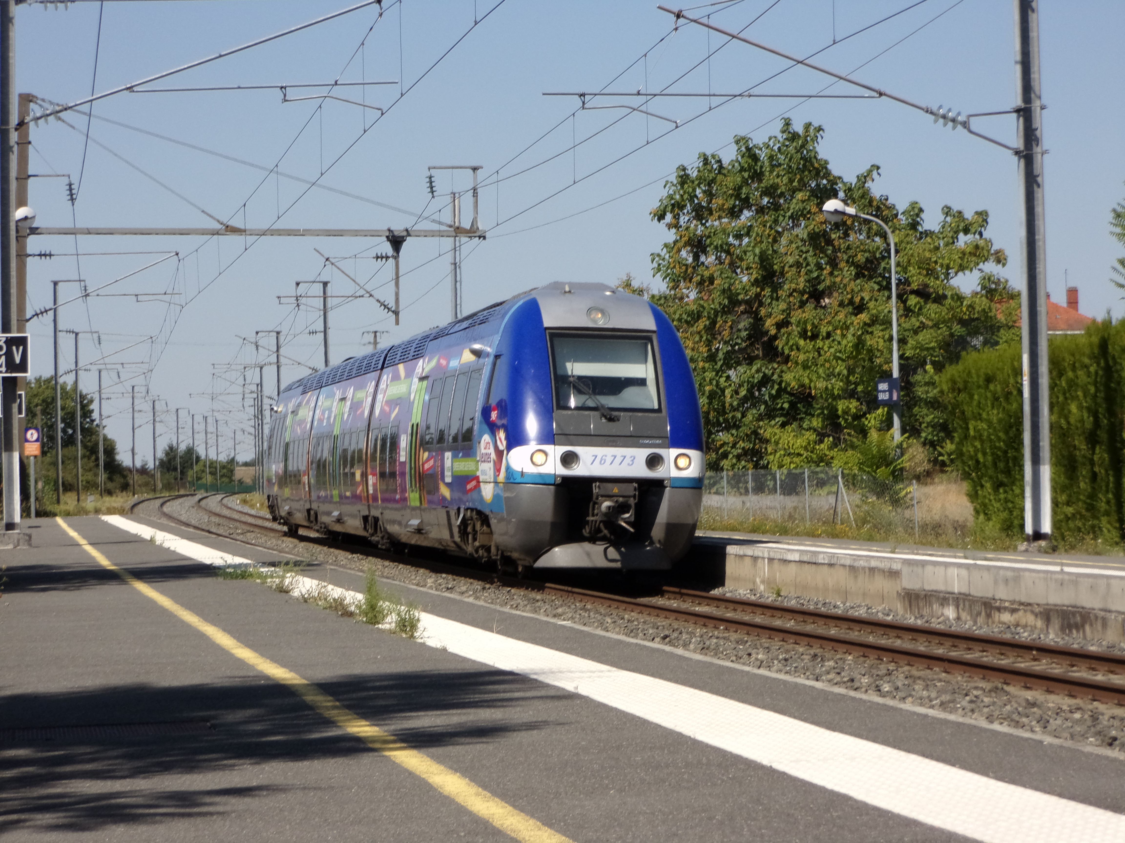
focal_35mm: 124
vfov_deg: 12.0
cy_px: 422
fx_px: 4030
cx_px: 562
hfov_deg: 15.9
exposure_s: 1/420
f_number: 6.1
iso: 80
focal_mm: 22.2
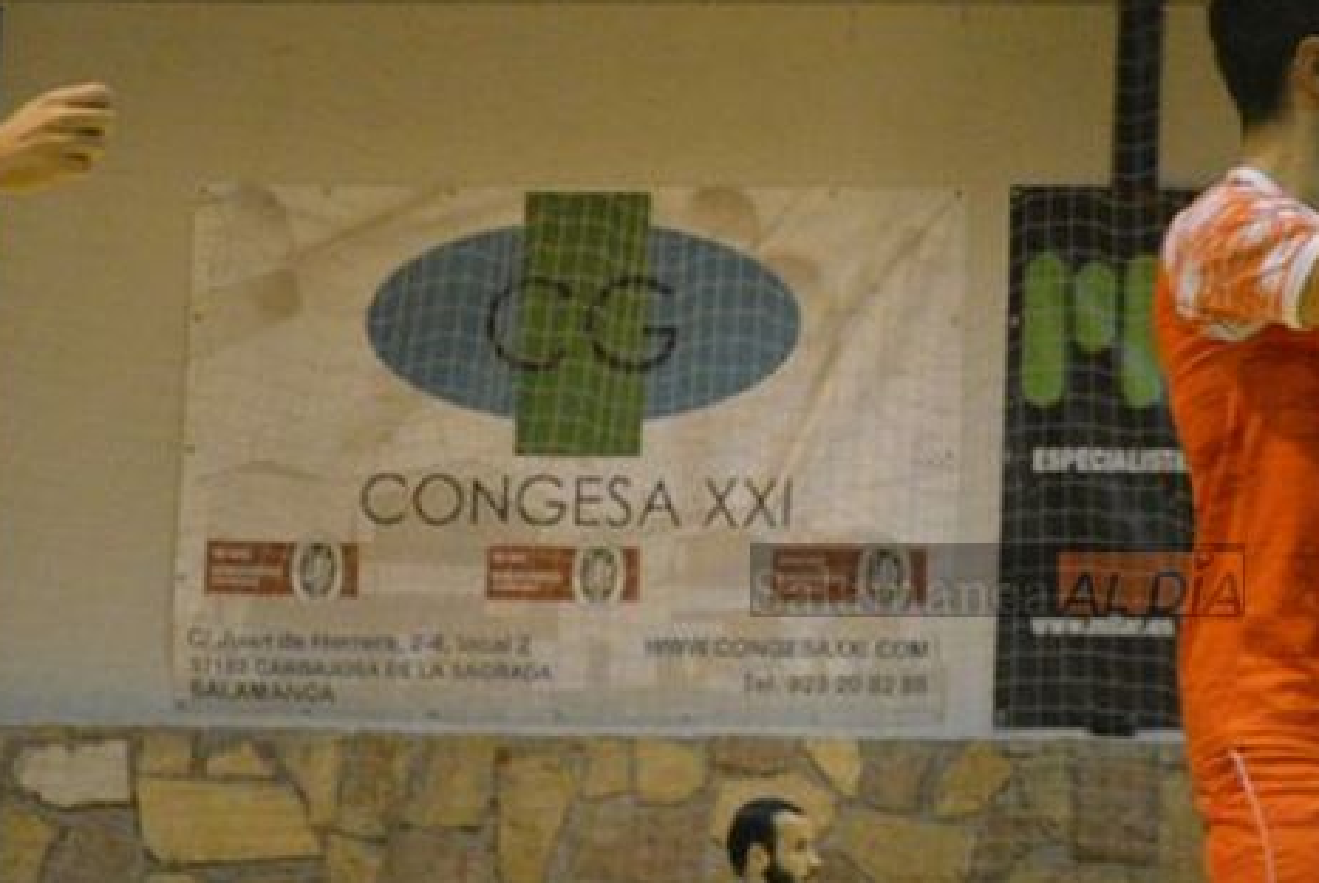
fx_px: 11776
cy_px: 299
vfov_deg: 4.3
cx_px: 996
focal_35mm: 321
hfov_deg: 6.4
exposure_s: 1/125
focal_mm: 105
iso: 6400
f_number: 5.6
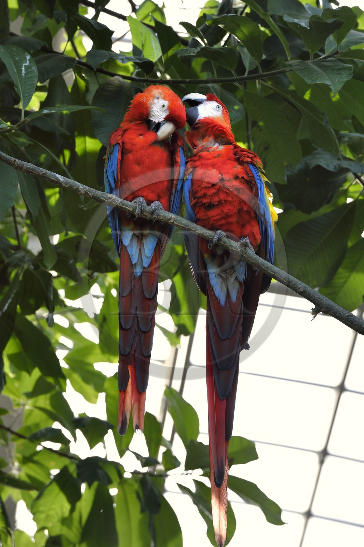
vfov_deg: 10.3
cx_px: 182
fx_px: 3036
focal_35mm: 200
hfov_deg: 6.9
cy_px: 274
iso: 800
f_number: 9
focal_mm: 200
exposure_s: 1/320
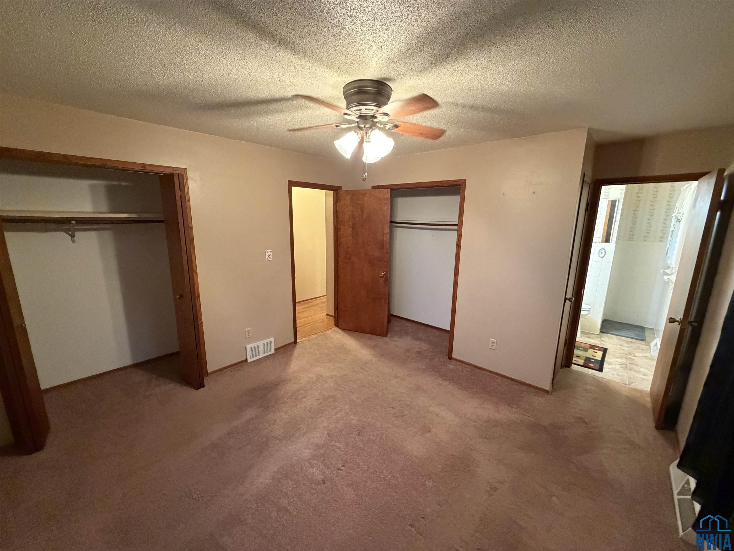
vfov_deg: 85.7
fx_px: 297
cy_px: 276
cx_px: 367
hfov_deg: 102.1
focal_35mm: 14
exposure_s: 1/60
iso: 800
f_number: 2.2
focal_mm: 2.22
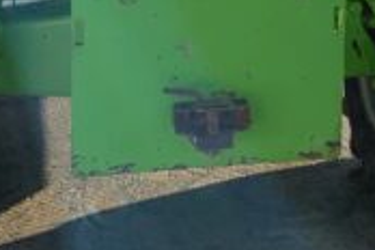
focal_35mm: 111
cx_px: 295
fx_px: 1156
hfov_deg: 18.3
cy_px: -144
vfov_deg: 11.7
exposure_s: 1/929
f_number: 1.8
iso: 16
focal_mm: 3
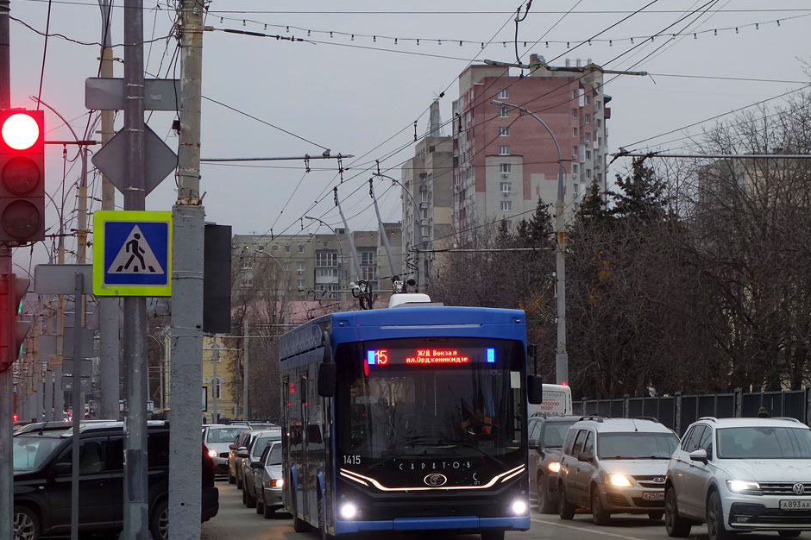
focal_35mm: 106
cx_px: 412
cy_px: 287
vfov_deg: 12.9
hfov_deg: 19.3
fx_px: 2387
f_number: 4.5
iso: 400
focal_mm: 30.81
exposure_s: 1/100
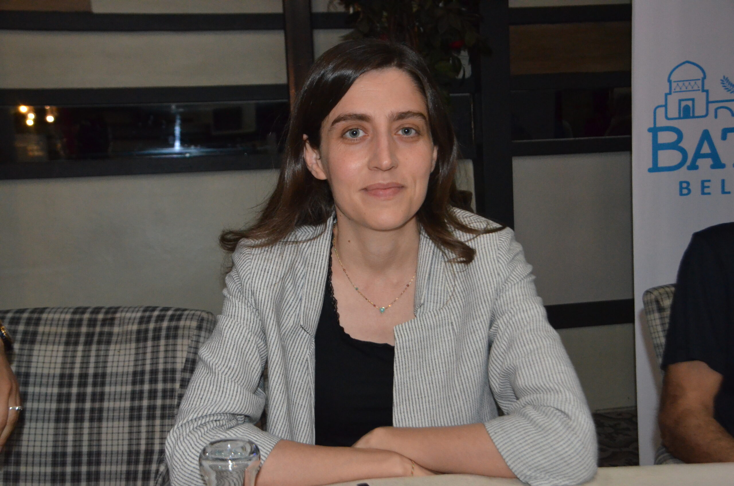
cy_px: 243
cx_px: 367
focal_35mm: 46
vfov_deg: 28.8
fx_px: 946
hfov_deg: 42.4
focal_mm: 31
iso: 3200
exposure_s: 1/60
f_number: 7.1
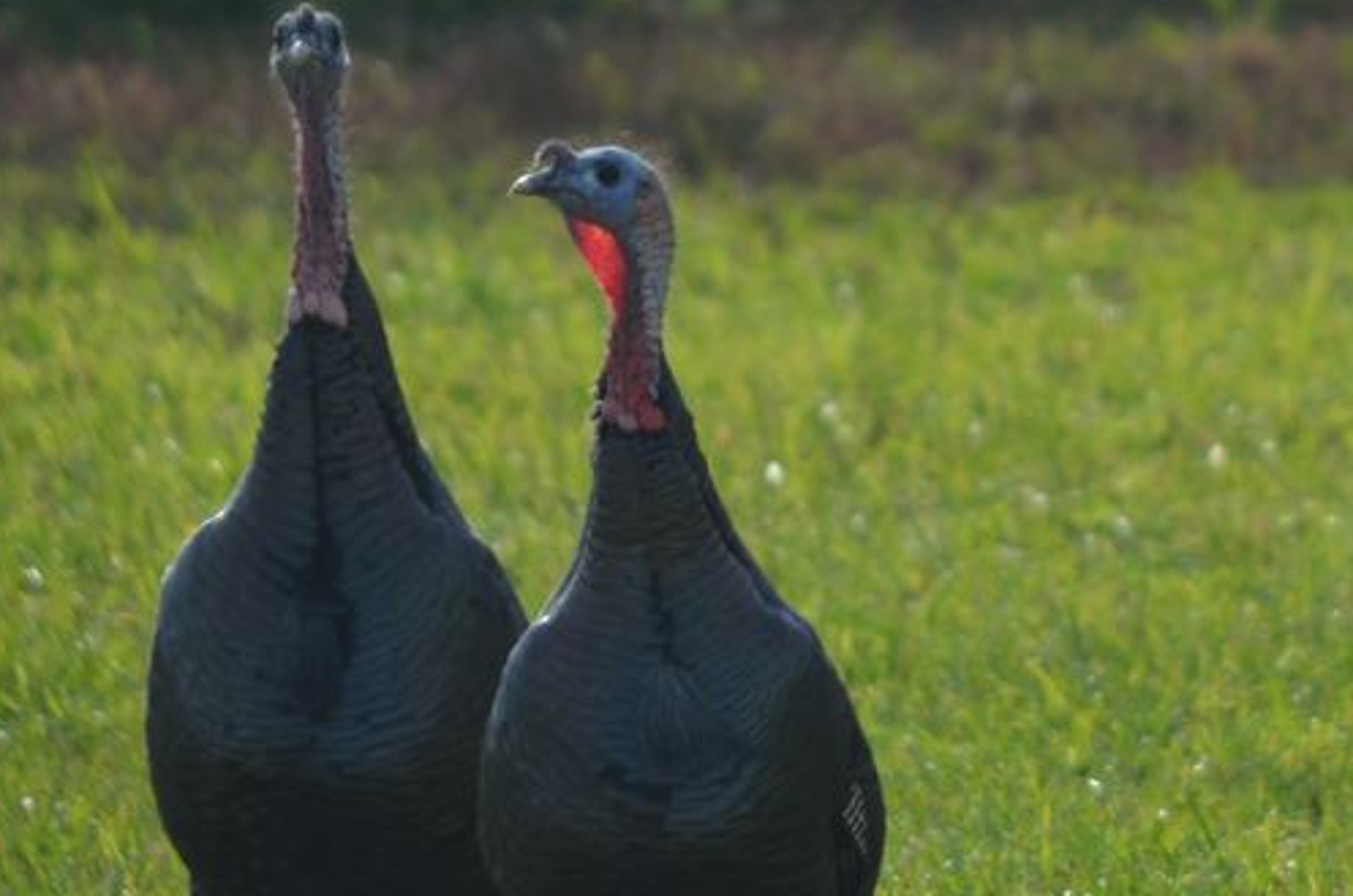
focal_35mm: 1158
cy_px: 437
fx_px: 43424
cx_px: 1222
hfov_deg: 1.8
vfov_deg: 1.2
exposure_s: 1/500
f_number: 5.6
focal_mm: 300
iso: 200
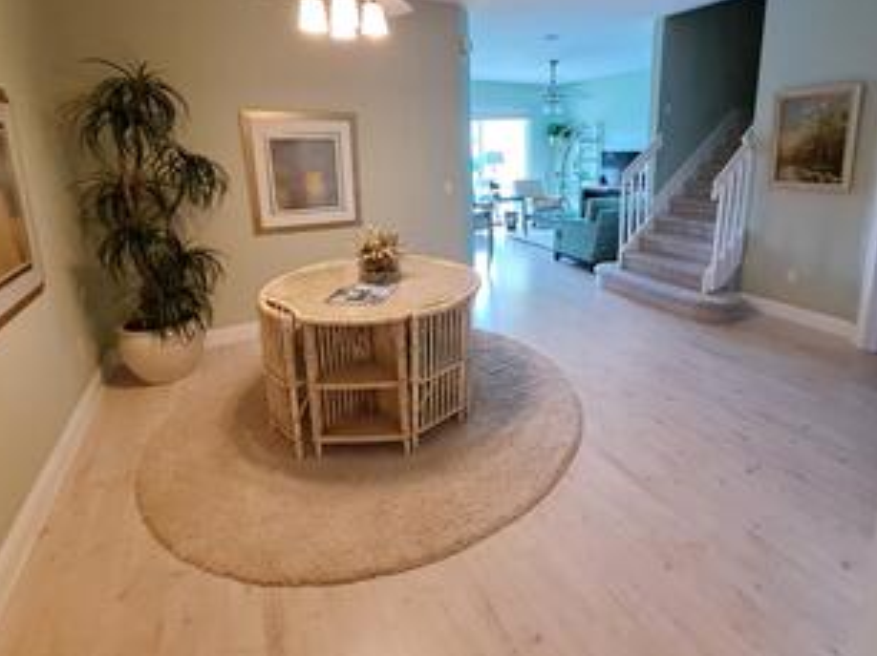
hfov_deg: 90.7
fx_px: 430
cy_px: 235
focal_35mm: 17
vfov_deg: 73.0
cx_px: 490
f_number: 2.2
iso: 125
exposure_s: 1/40
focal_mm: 1.74
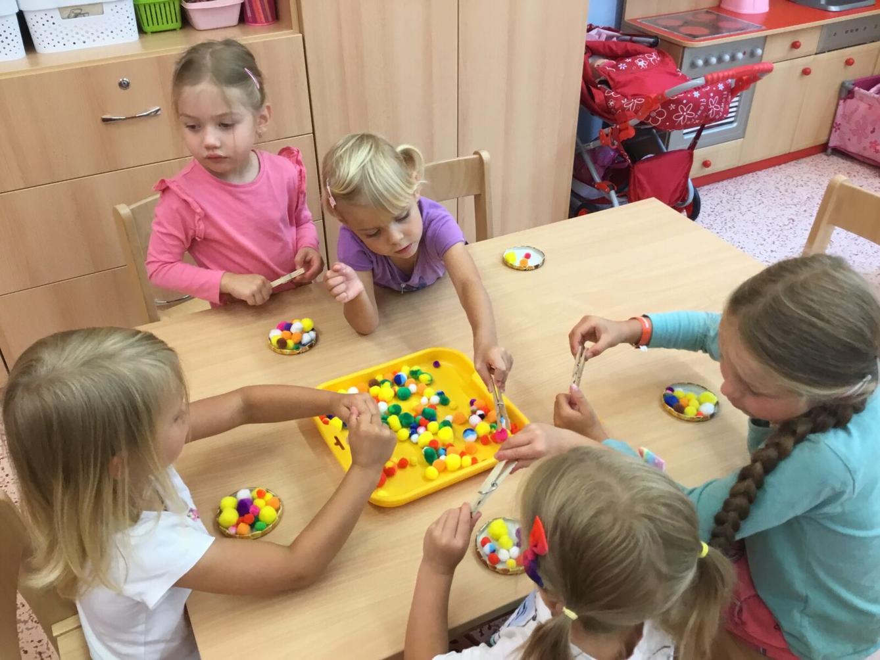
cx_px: 440
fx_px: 788
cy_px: 330
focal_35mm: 31
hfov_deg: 58.3
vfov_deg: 45.5
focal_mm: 3.3
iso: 40
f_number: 2.4
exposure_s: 1/33
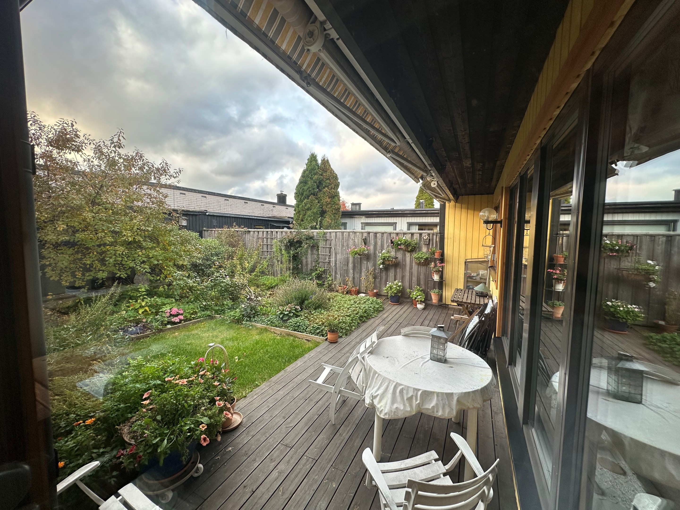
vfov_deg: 85.7
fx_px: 275
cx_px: 340
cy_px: 255
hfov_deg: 102.1
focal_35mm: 14
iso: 40
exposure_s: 1/123
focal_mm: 2.22
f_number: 2.2
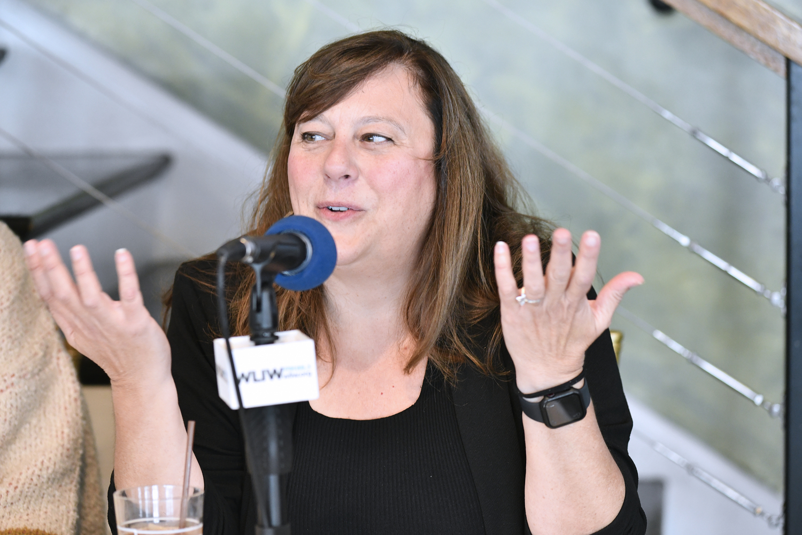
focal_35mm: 120
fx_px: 2673
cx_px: 401
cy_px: 268
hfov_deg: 17.1
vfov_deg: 11.4
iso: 2500
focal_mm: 120
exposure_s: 1/80
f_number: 4.5
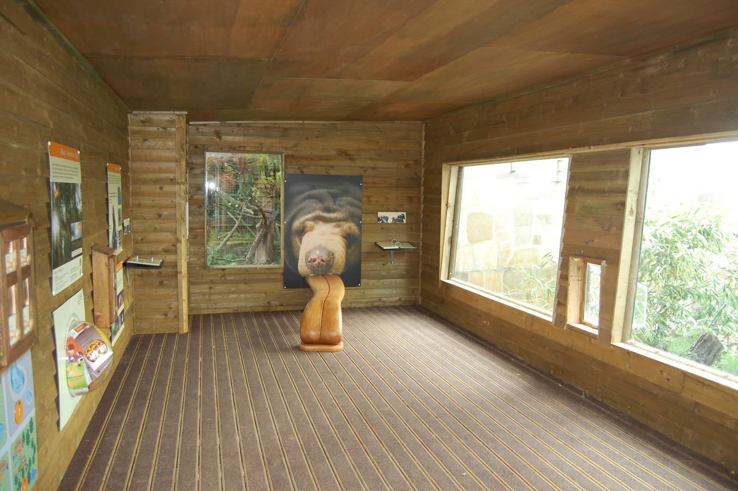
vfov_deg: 47.9
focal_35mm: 27
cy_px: 246
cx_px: 369
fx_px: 553
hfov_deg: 67.4
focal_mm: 18
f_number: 3.5
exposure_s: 1/60
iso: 400
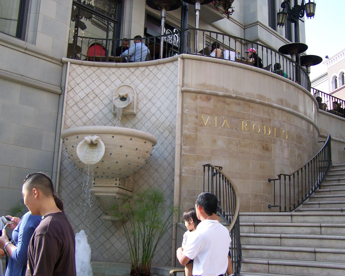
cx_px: 181
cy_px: 139
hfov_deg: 45.8
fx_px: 408
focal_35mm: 40
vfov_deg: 37.3
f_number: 2.8
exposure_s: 1/400
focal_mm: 6.3
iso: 80
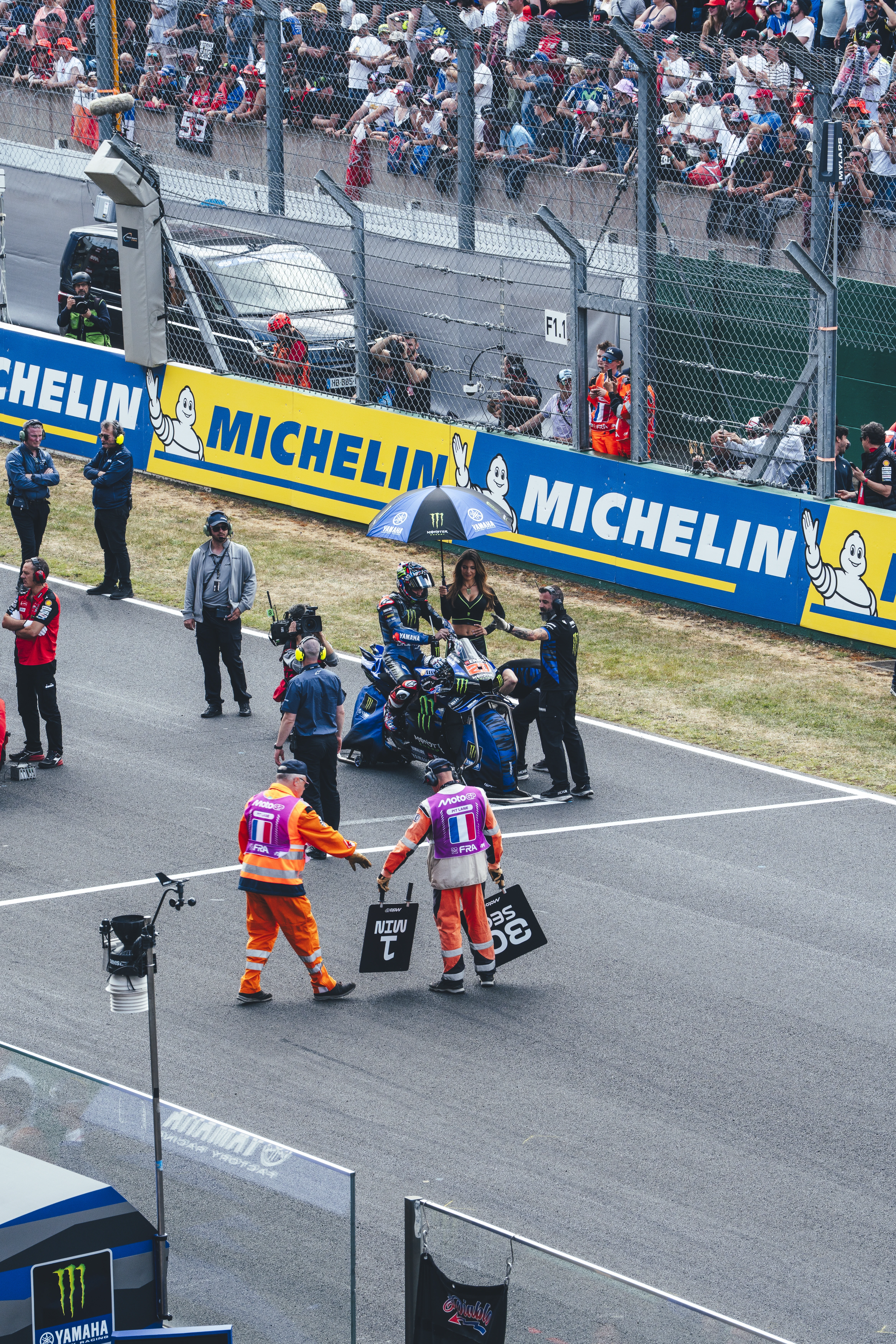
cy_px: 672
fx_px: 7466
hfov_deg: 6.9
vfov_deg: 10.3
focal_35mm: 200
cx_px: 448
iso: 500
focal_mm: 200
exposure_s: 1/200
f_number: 13
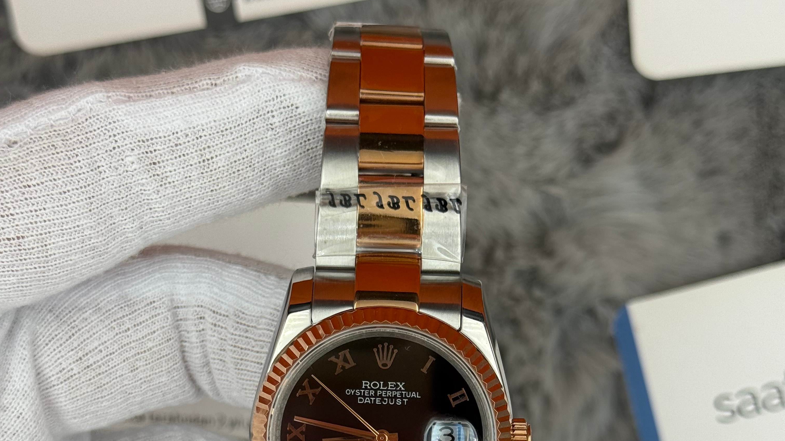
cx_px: 393
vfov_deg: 16.9
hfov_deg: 30.2
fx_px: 1457
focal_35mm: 70
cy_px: 431
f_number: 1.78
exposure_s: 1/802
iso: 64
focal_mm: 6.76
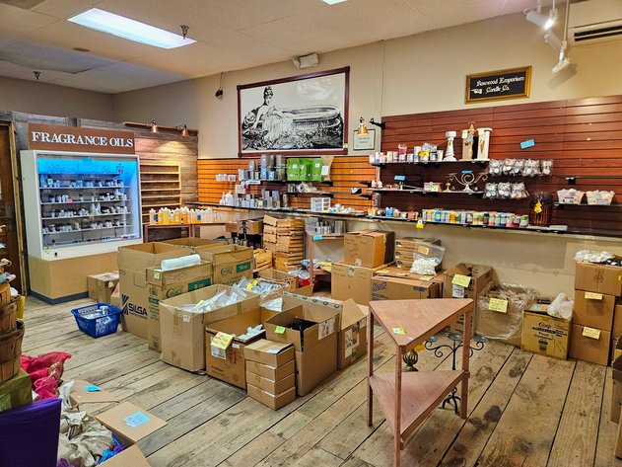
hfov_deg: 73.9
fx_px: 413
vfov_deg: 58.9
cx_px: 311
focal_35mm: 23
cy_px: 234
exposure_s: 1/120
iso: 640
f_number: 1.8
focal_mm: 5.4
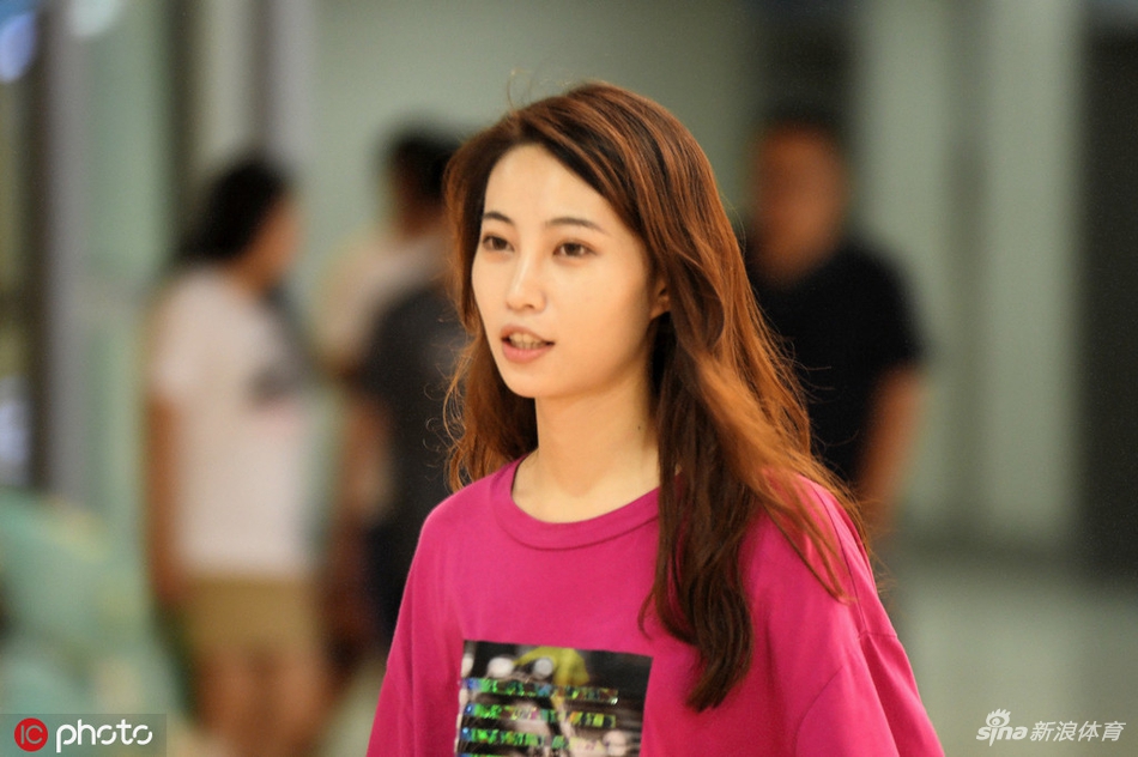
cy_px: 378
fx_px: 6318
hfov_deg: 10.3
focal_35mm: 200
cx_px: 569
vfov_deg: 6.9
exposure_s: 1/50
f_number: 2.8
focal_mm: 200
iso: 2000
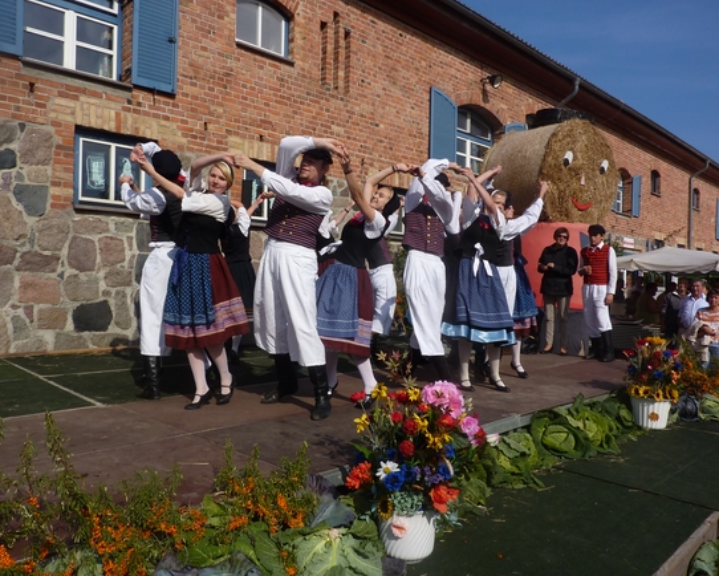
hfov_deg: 63.9
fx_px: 575
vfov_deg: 53.2
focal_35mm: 27
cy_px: 288
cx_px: 324
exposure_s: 1/500
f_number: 5.6
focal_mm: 4.1
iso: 80
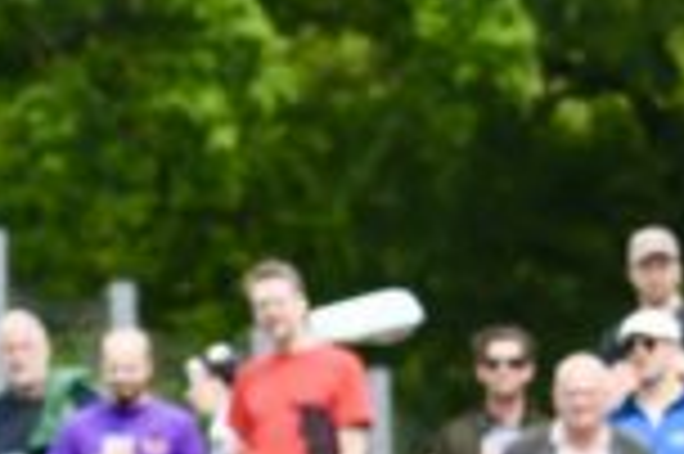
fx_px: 17252
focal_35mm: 909
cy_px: 1315
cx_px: -675
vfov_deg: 1.5
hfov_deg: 2.3
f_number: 8
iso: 1250
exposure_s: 1/1600
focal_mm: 135
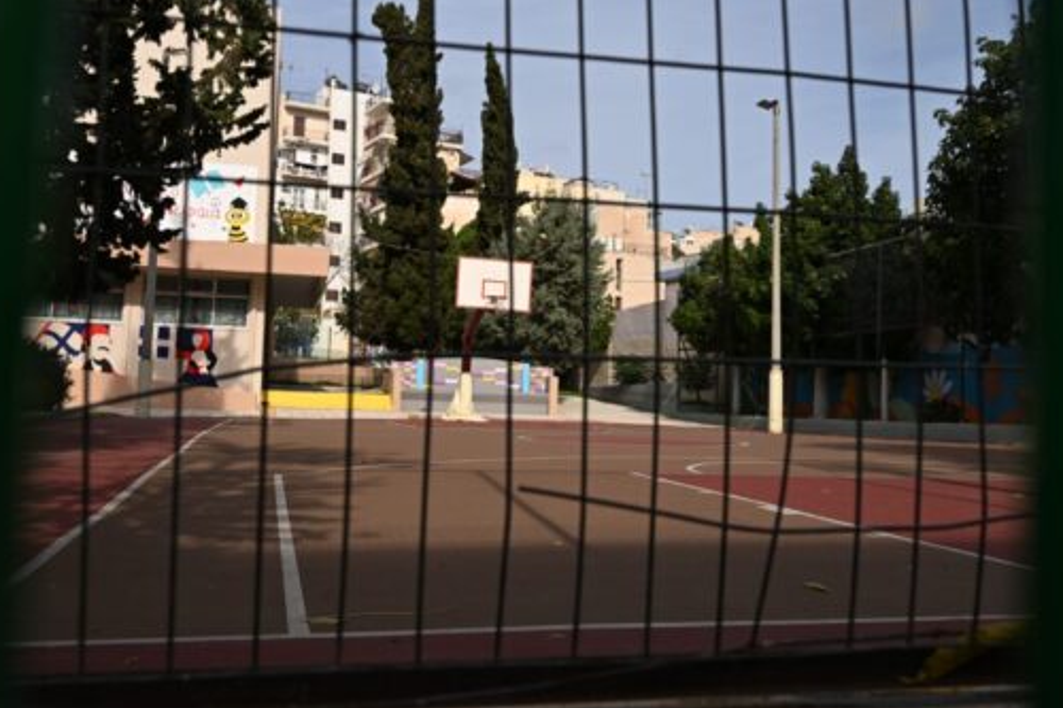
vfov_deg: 36.8
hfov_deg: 53.1
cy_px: 317
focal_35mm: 36
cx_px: 506
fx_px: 1063
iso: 100
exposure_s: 1/800
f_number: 6.3
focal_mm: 30
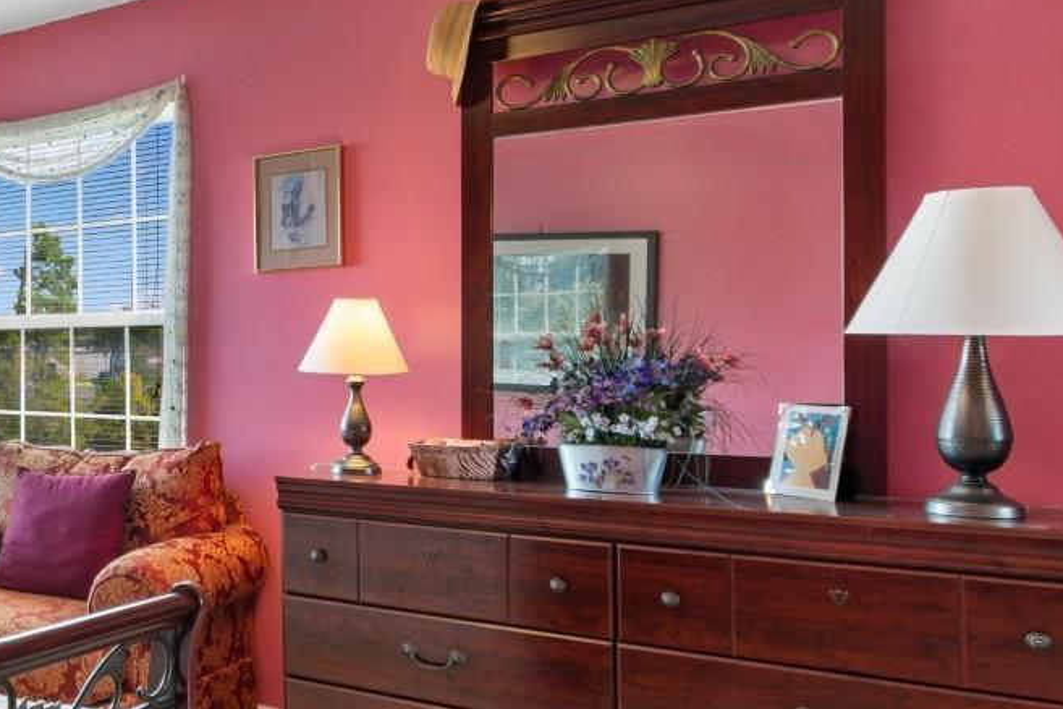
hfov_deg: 42.8
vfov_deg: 35.9
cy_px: 340
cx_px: -55
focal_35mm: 37
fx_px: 1092
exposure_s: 1/4
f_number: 4.5
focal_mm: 10
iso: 100
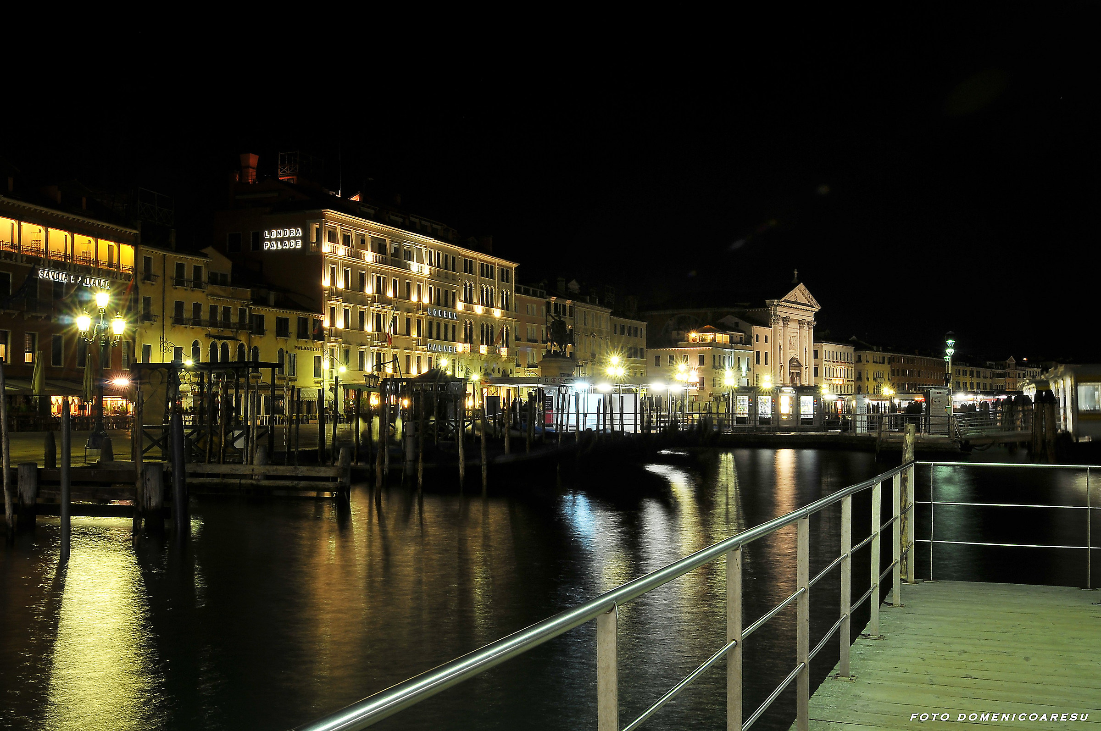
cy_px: 366
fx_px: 1100
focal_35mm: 36
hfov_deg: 53.2
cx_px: 550
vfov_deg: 36.8
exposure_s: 15
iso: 200
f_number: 22
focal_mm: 24
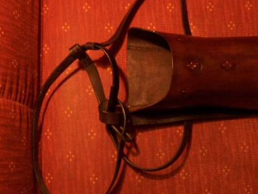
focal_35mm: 52
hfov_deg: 36.7
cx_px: 155
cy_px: 77
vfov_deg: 28.0
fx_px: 387
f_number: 2.8
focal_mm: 6.3
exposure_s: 1/8
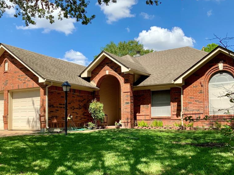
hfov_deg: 47.8
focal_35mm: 39
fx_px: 264
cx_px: 121
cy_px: 109
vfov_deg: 36.6
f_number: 1.8
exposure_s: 1/1342
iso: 16
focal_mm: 3
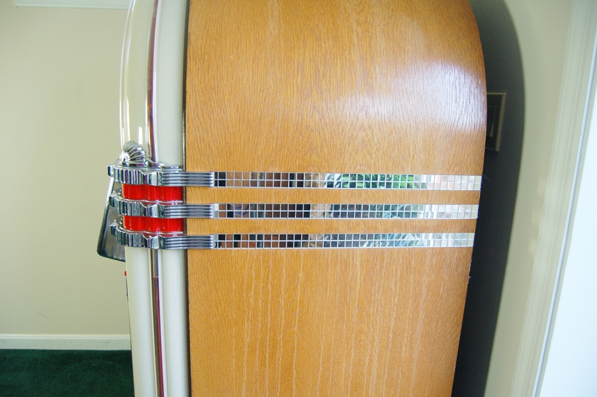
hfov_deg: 67.4
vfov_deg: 47.9
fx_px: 447
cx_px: 298
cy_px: 198
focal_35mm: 27
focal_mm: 18
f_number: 3.5
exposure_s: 1/50
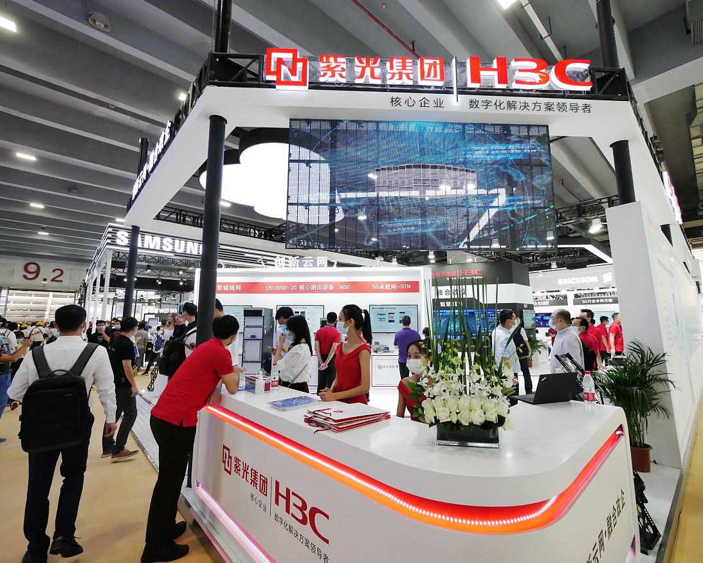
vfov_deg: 84.1
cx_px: 360
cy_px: 282
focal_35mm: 15
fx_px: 312
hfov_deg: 96.8
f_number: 4
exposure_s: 1/250
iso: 1600
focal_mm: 7
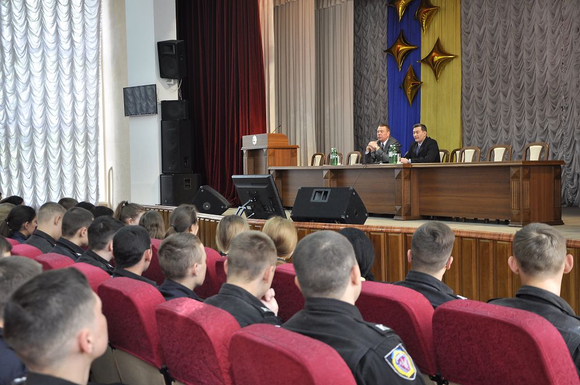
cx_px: 290
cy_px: 192
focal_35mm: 48
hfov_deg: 41.2
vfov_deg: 28.0
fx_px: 772
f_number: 4.2
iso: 320
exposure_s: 1/20
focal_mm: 32
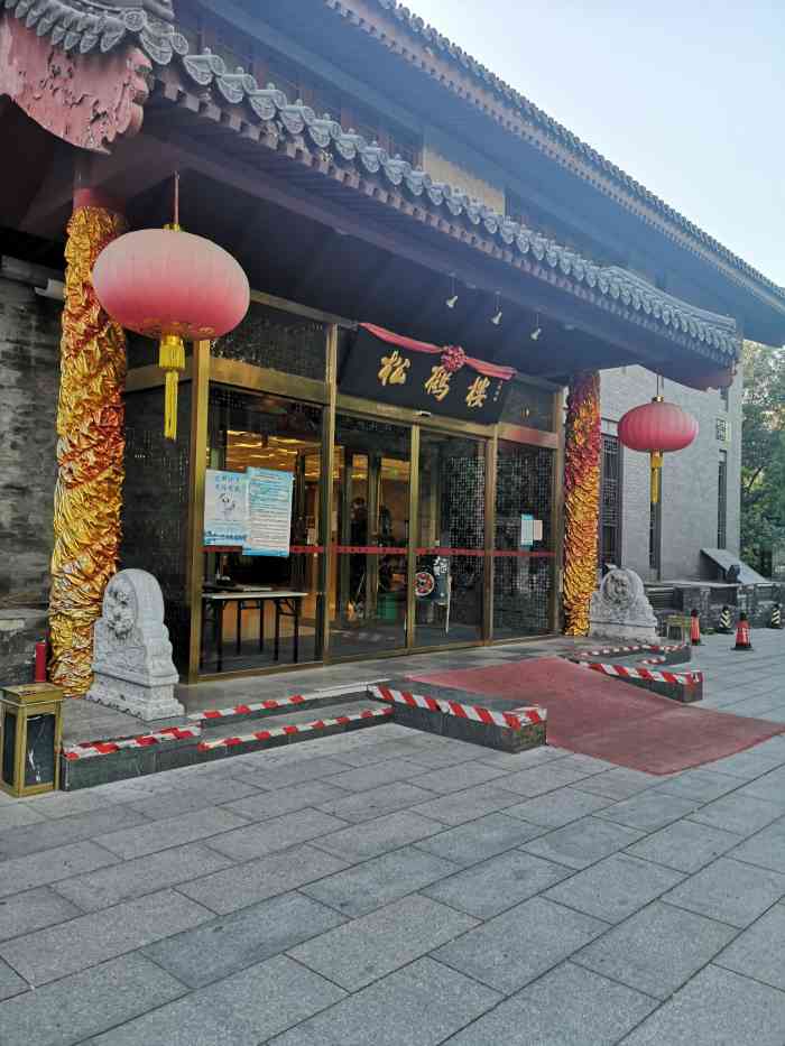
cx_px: 392
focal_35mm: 27
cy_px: 523
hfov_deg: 51.4
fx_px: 816
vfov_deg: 65.3
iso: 64
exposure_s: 1/100
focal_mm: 5.58
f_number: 1.8
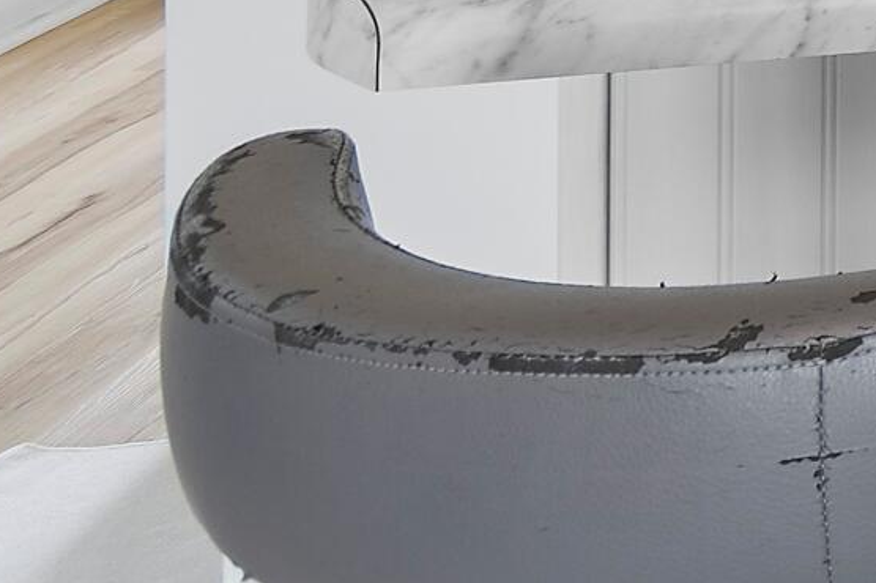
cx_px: 2192
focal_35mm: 81
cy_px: -725
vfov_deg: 13.4
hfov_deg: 14.3
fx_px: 1970
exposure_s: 1/6
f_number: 4.5
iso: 100
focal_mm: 10
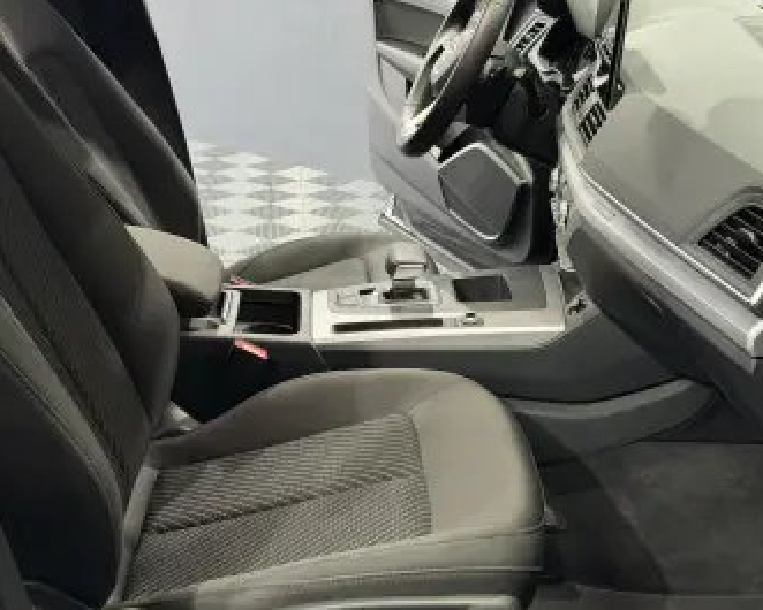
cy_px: 306
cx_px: 410
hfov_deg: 36.6
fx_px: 1152
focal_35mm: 51
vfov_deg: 29.7
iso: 250
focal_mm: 6.76
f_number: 1.78
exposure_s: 1/33
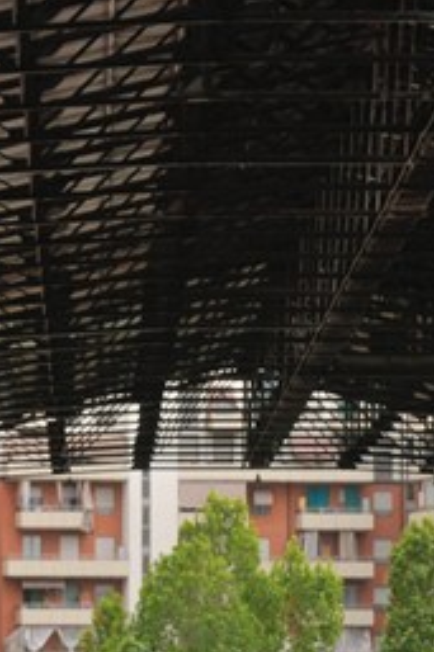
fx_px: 6663
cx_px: 317
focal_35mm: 368
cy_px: 1007
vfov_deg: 5.5
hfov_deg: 3.7
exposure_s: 1/3
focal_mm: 70
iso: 200
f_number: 22
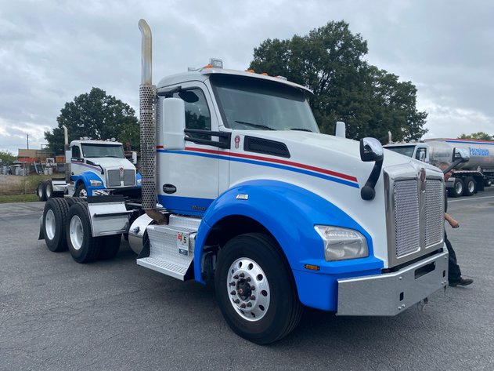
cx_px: 247
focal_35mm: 26
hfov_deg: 67.3
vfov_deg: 53.0
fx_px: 371
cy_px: 186
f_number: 1.8
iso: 32
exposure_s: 1/1114
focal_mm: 4.25
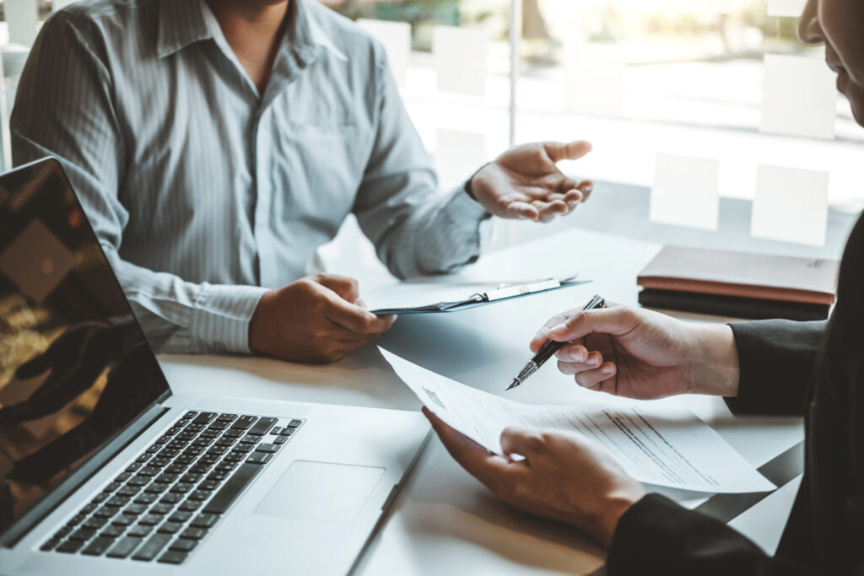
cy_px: 288
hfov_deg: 37.5
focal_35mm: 53
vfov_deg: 25.5
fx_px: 1272
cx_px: 432
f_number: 2
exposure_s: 1/320
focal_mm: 35
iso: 200
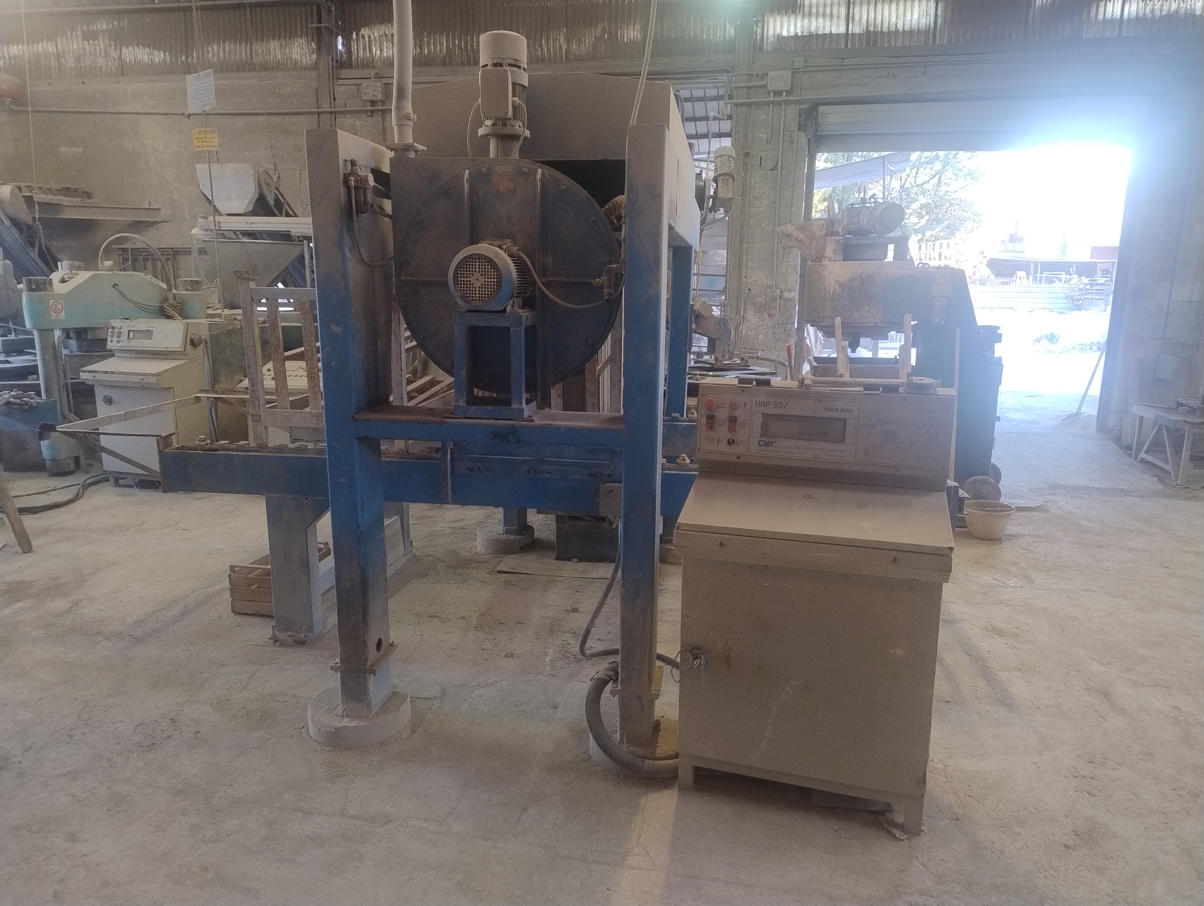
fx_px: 836
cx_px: 602
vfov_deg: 56.9
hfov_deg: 71.5
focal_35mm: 24
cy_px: 453
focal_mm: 5.56
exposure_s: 1/50
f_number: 1.8
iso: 459
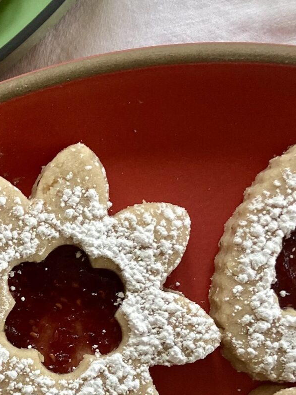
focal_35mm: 84
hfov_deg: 16.9
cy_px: 311
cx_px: -45
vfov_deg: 23.0
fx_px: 958
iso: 80
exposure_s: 1/120
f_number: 1.8
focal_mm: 4.25
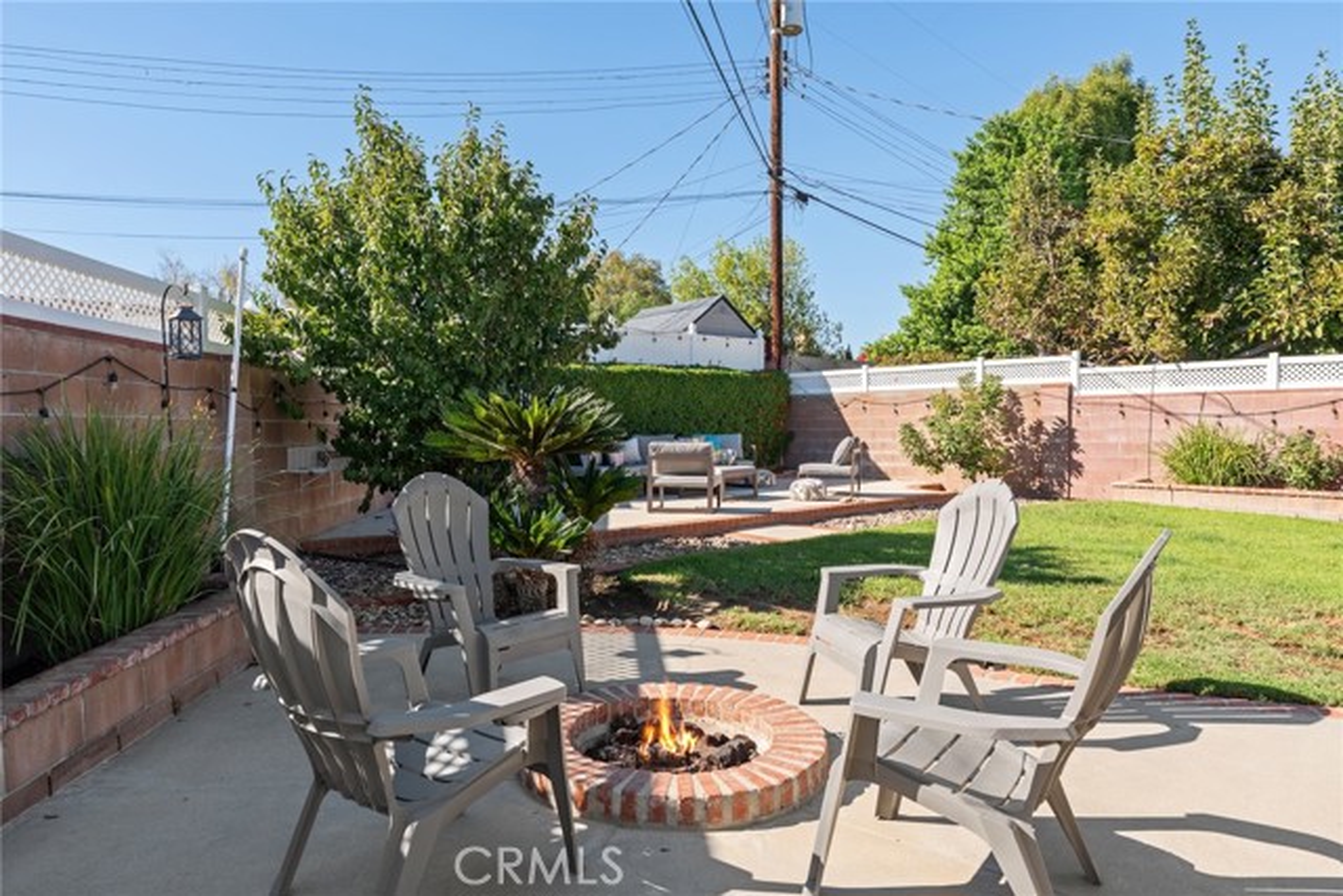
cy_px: 448
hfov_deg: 73.7
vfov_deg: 53.2
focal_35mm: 24
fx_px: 895
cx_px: 672
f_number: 8
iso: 160
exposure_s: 1/320
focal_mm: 24
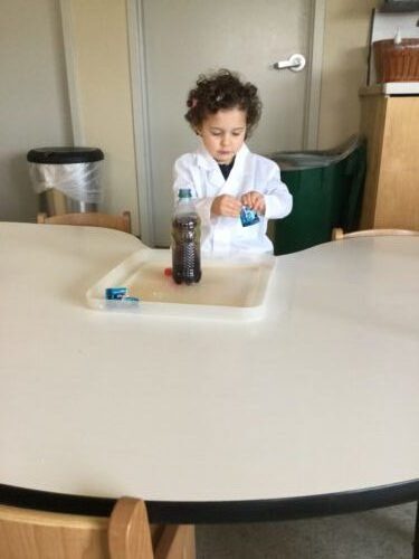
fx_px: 500
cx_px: 210
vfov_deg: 58.4
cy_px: 280
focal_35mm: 31
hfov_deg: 45.4
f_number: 2.4
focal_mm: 3.3
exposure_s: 1/30
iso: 64
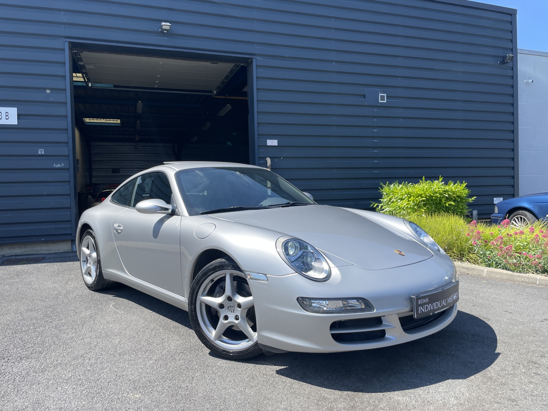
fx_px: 412
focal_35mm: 26
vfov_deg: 53.1
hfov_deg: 67.3
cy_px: 206
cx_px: 274
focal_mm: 4.2
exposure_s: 1/1715
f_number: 1.6
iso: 32
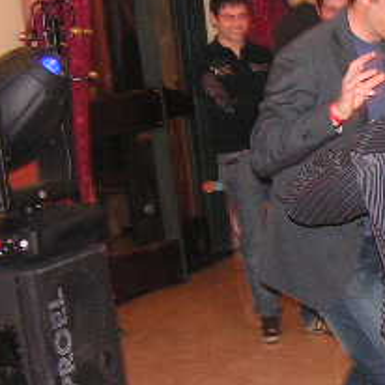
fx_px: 1246
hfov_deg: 16.5
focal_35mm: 99
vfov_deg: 17.5
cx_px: 521
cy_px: 269
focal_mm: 6
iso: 200
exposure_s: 1/40
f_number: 3.2
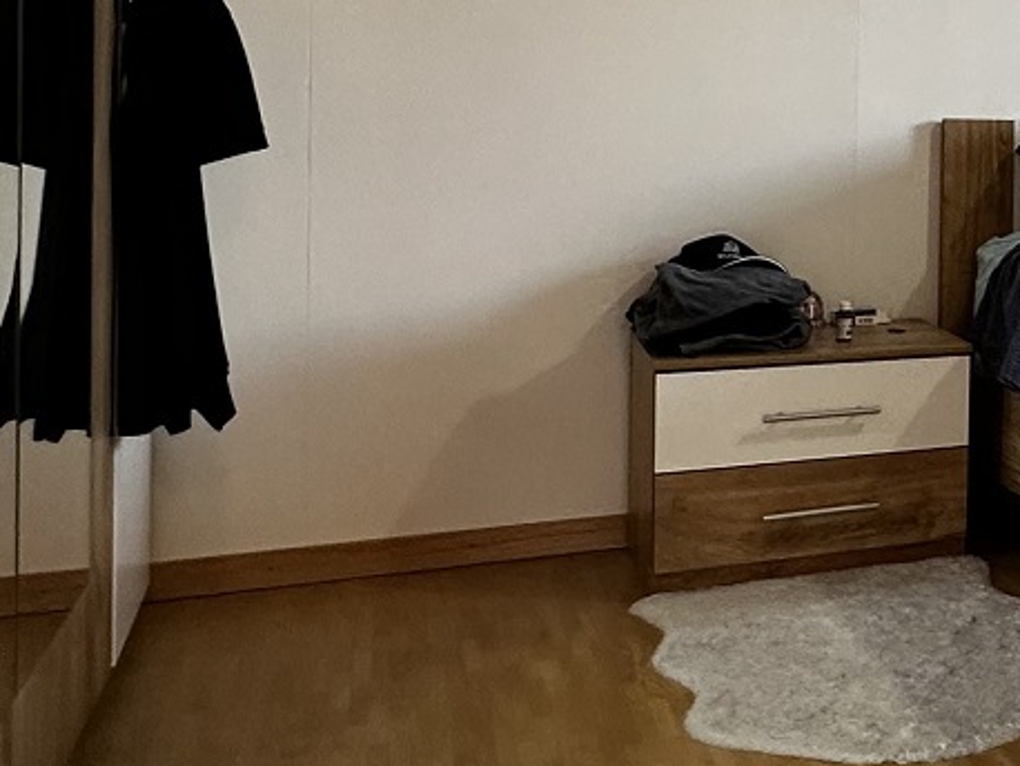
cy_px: 149
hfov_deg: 27.0
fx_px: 1621
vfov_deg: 26.1
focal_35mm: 55
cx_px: 1448
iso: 200
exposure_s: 1/50
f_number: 2.2
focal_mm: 2.22
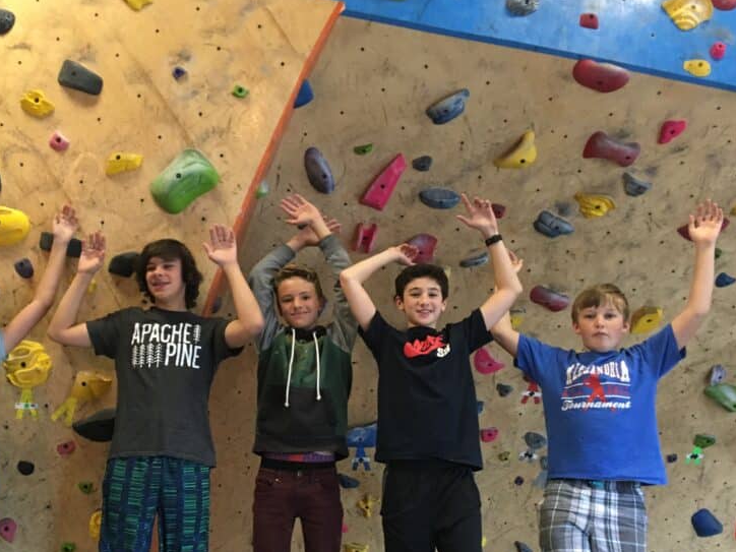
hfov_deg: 45.3
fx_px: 872
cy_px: 354
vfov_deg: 34.9
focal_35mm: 41
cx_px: 266
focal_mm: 4.15
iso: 125
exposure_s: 1/30
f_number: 2.2
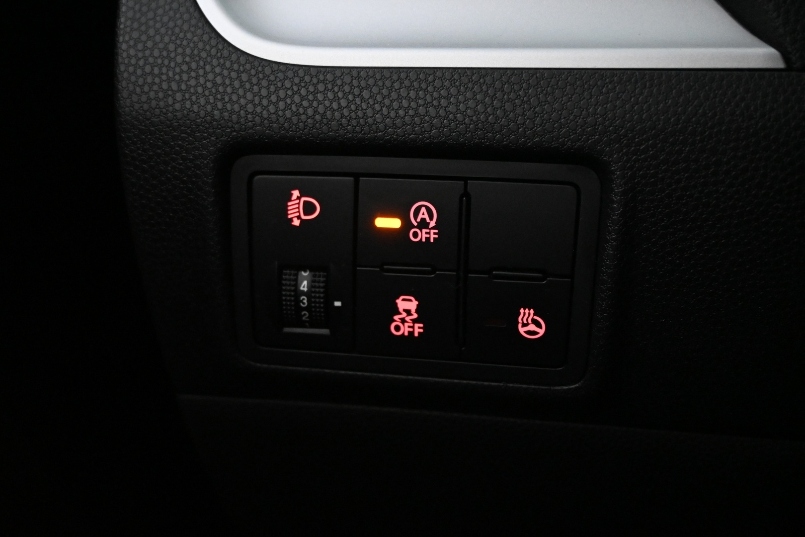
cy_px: 268
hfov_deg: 46.4
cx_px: 402
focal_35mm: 42
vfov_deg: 31.9
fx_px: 939
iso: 6400
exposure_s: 1/50
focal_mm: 28
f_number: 4.5
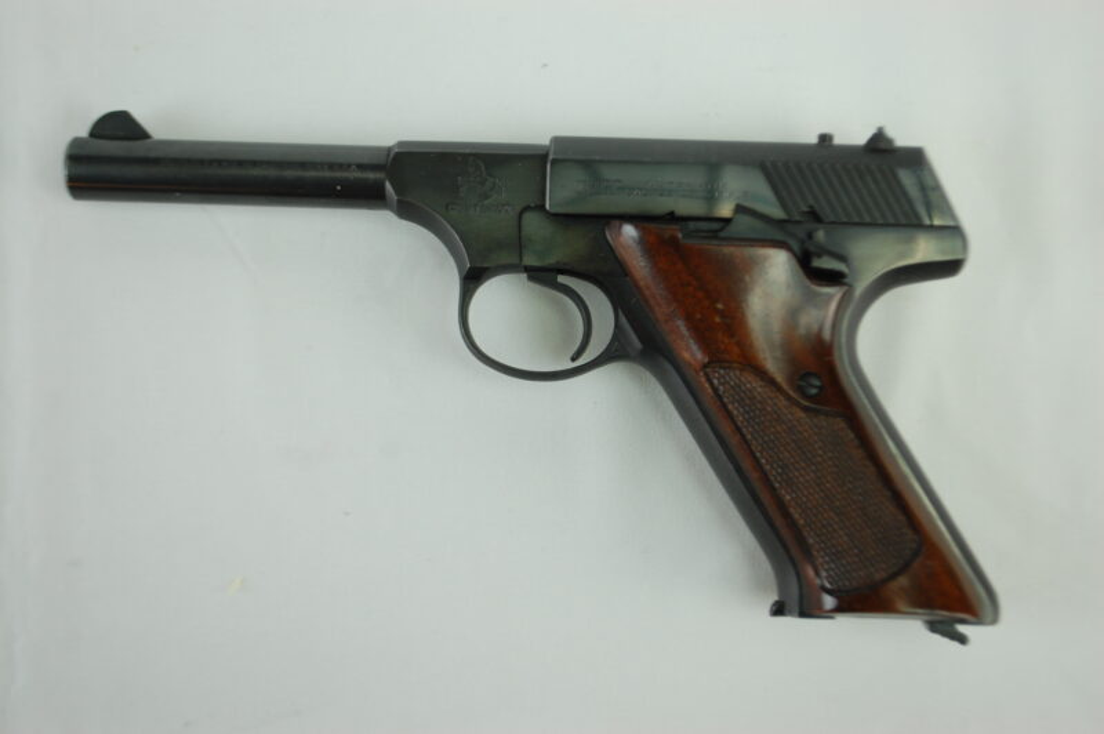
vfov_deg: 25.0
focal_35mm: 54
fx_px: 1655
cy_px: 367
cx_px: 552
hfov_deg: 36.9
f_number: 5.3
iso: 400
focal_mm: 36
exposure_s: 1/30
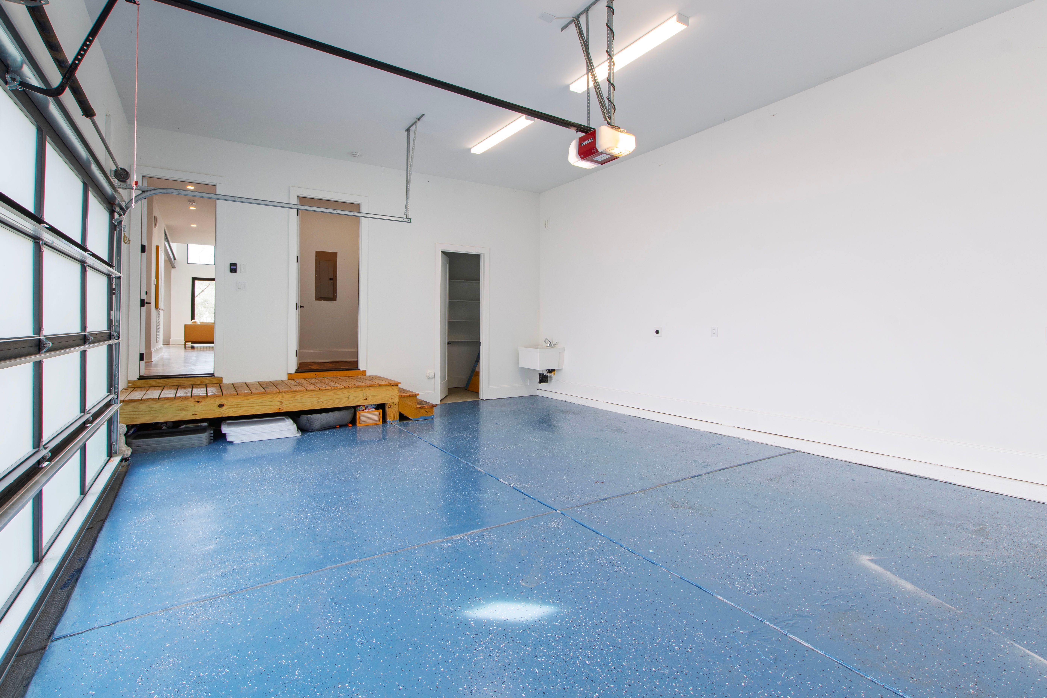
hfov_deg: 100.4
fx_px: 436
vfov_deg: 77.3
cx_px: 524
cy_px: 349
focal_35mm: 15
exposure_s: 1/8
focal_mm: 10
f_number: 8
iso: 100
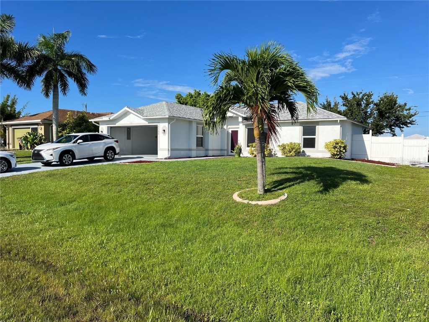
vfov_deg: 53.1
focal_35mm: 26
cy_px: 161
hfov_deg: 67.3
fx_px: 322
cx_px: 214
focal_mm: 5.7
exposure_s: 1/4274
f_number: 1.5
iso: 50
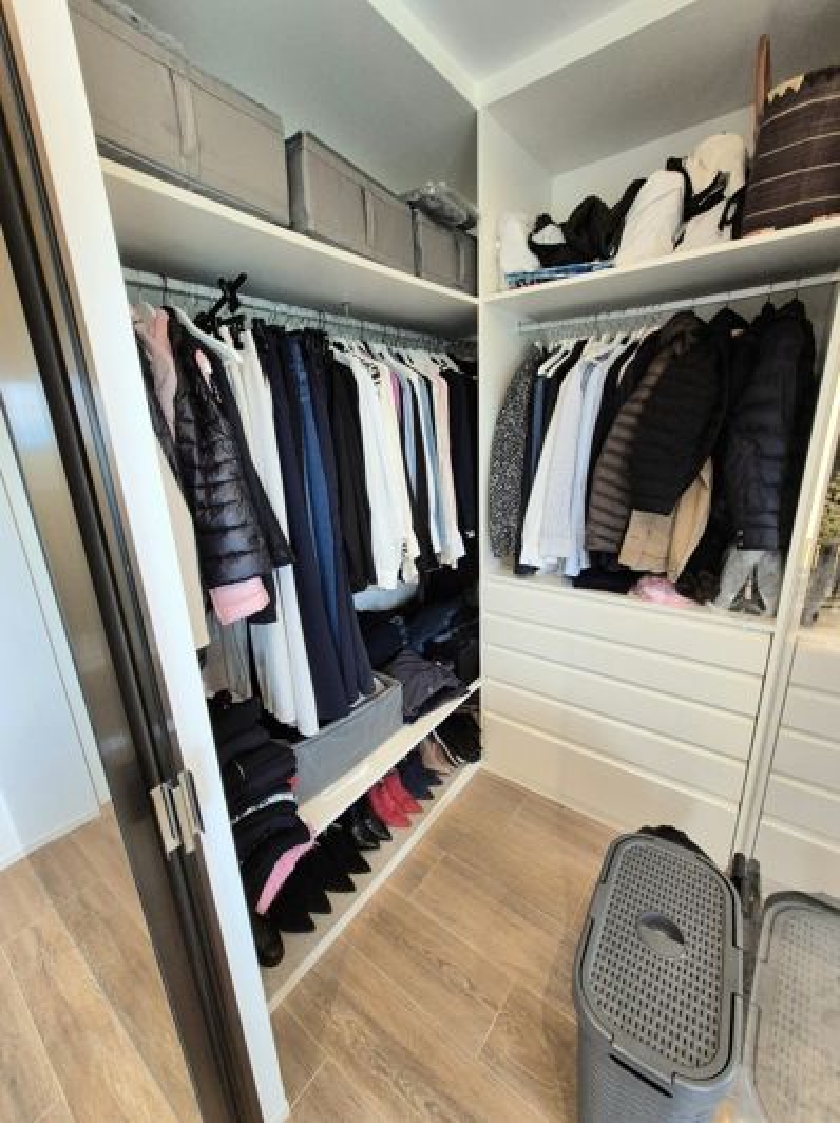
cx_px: 420
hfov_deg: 89.8
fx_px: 421
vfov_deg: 106.2
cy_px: 562
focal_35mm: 13
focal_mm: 2.2
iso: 400
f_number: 2.2
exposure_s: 1/94.3
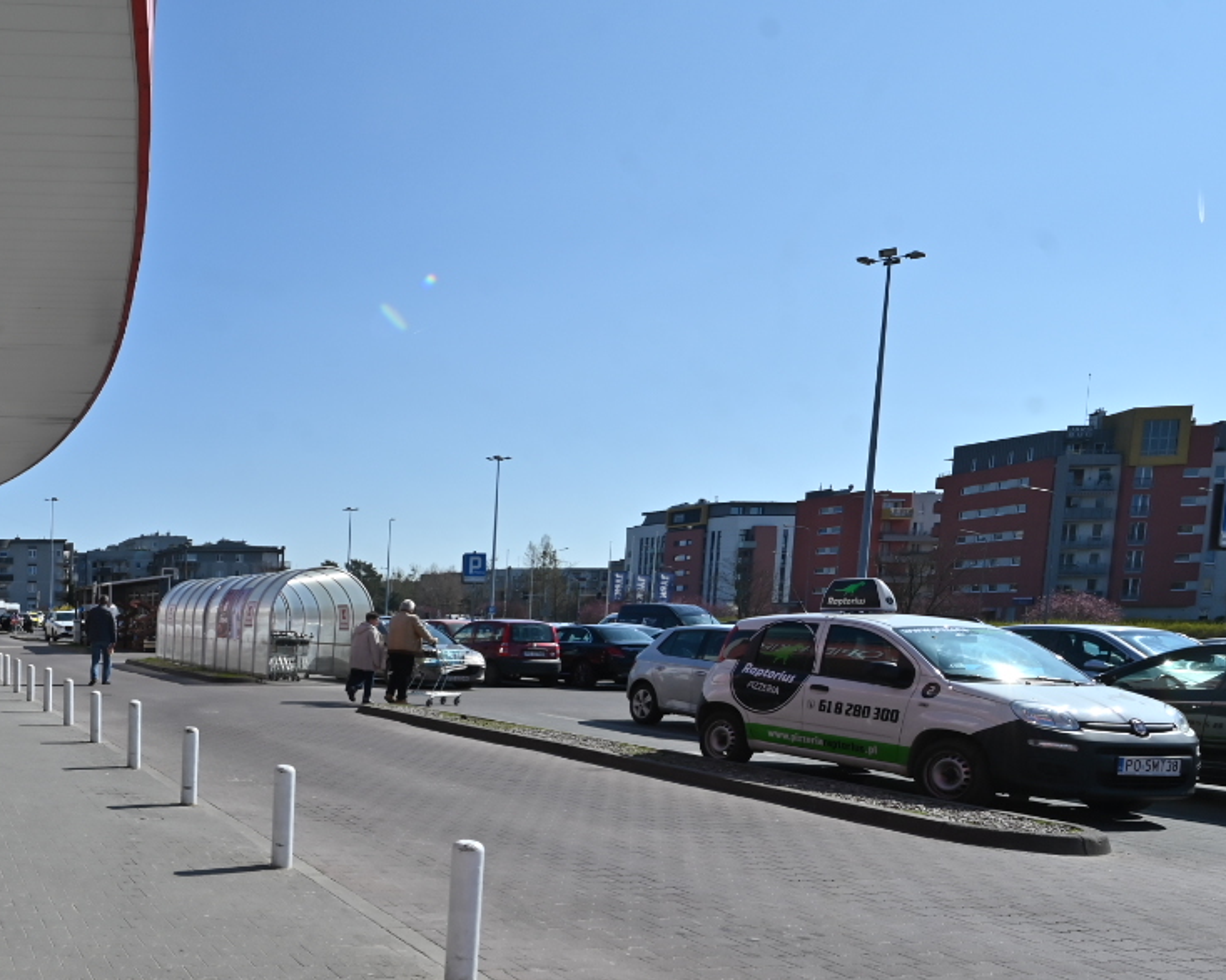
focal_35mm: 29
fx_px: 1052
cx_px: -32
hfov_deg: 48.4
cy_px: 728
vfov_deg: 48.2
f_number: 9
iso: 100
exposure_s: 1/500
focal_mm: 14
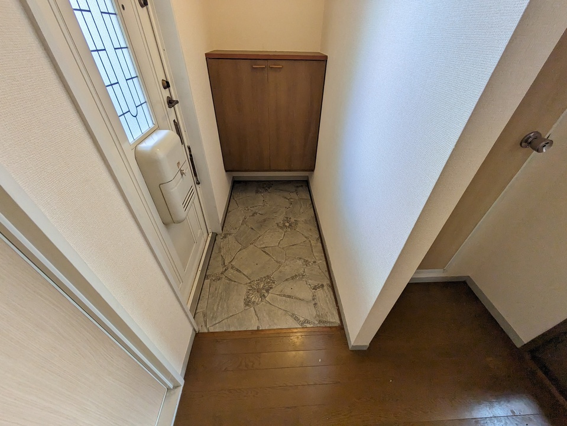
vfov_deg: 85.7
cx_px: 284
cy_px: 213
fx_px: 229
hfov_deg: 102.0
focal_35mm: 14
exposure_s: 1/120
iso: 134
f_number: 2.2
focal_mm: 1.83
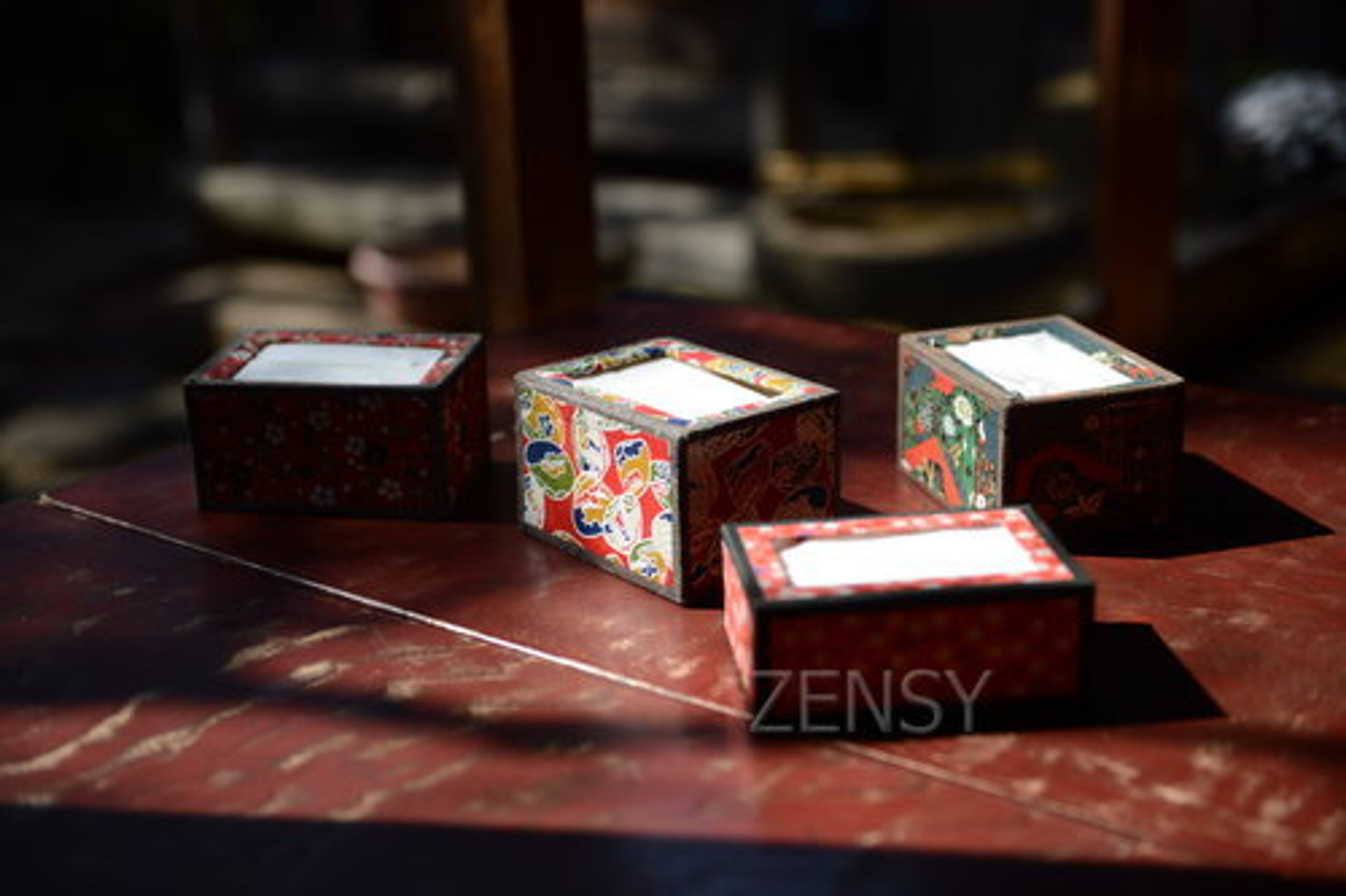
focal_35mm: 55
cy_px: 448
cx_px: 673
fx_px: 2056
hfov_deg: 36.3
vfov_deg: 24.6
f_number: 2.8
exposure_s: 1/8000
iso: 800
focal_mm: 55
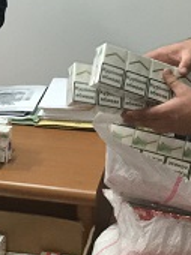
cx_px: -57
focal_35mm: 111
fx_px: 819
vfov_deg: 17.5
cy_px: 38
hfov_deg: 12.9
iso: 80
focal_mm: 4.15
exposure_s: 1/33
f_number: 2.2
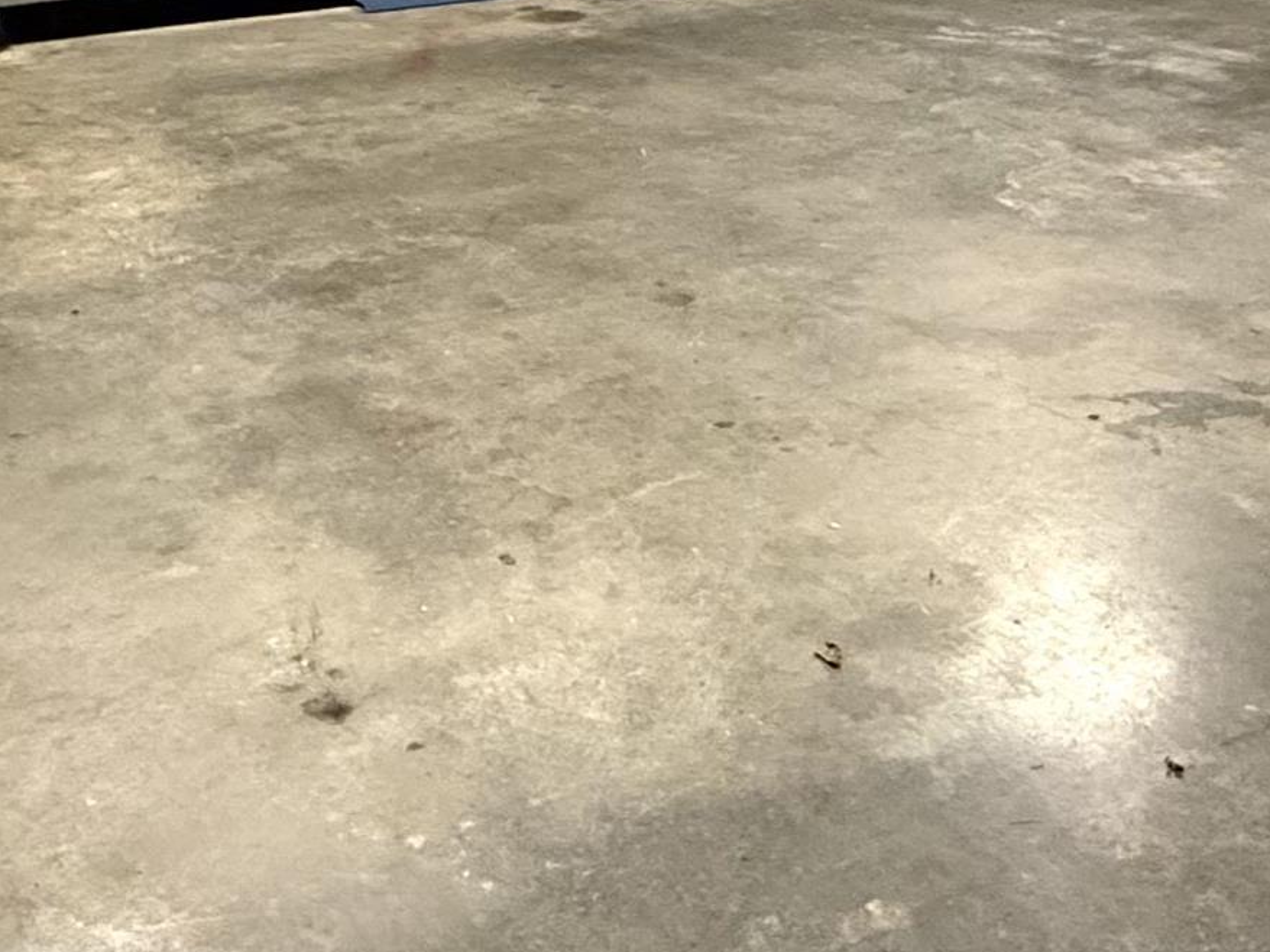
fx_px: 1797
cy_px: -33
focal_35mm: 49
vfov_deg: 27.7
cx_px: 693
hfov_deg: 38.9
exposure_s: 1/120
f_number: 2.2
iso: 640
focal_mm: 2.22
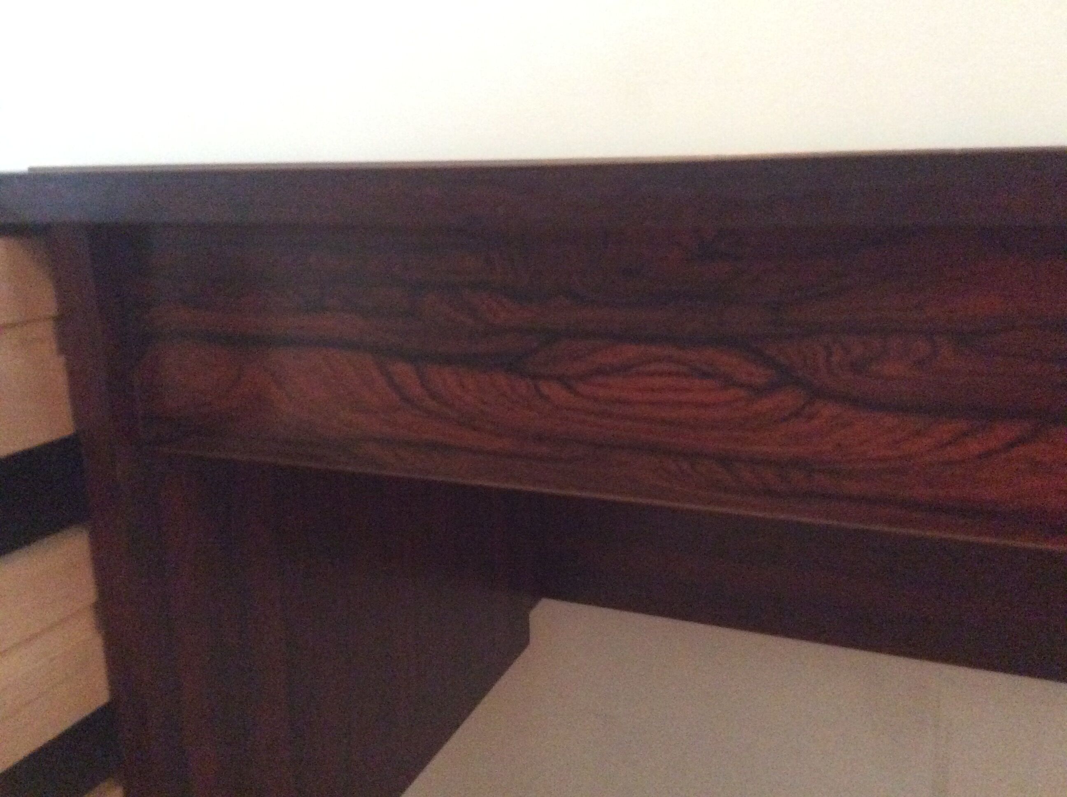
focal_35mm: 32
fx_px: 985
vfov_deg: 44.1
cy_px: 398
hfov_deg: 56.9
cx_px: 534
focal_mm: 3.3
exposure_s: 1/17
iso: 640
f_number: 2.4
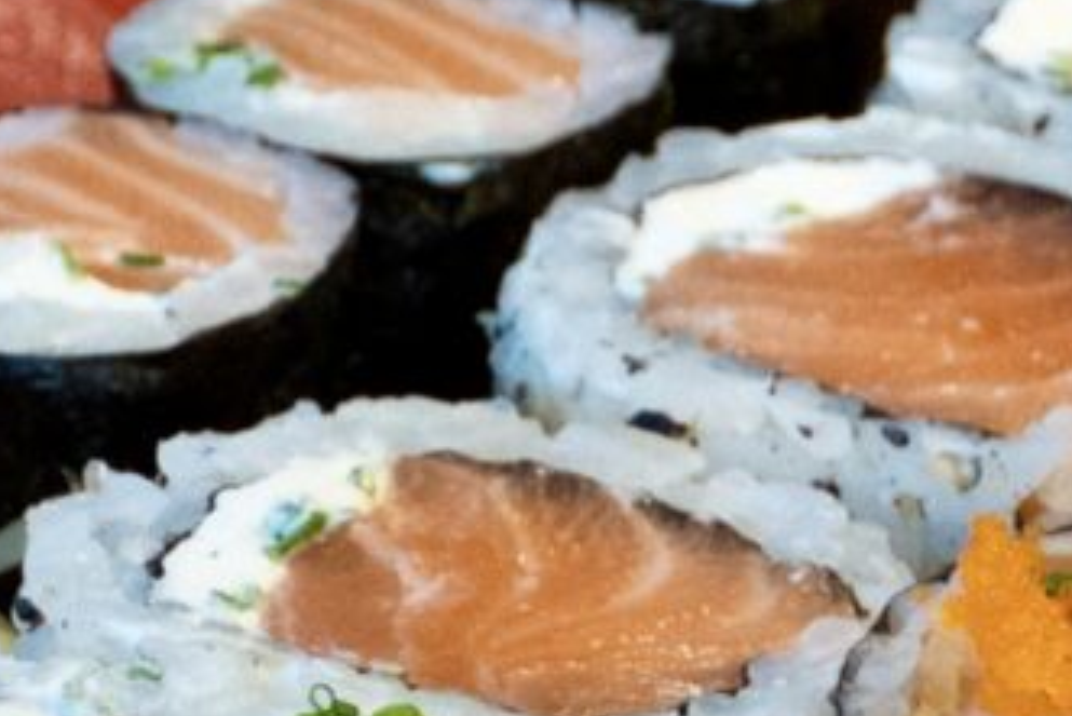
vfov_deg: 1.6
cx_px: -94
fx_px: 25883
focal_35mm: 869
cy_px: 802
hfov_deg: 2.4
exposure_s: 1/125
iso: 800
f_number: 5.6
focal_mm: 75
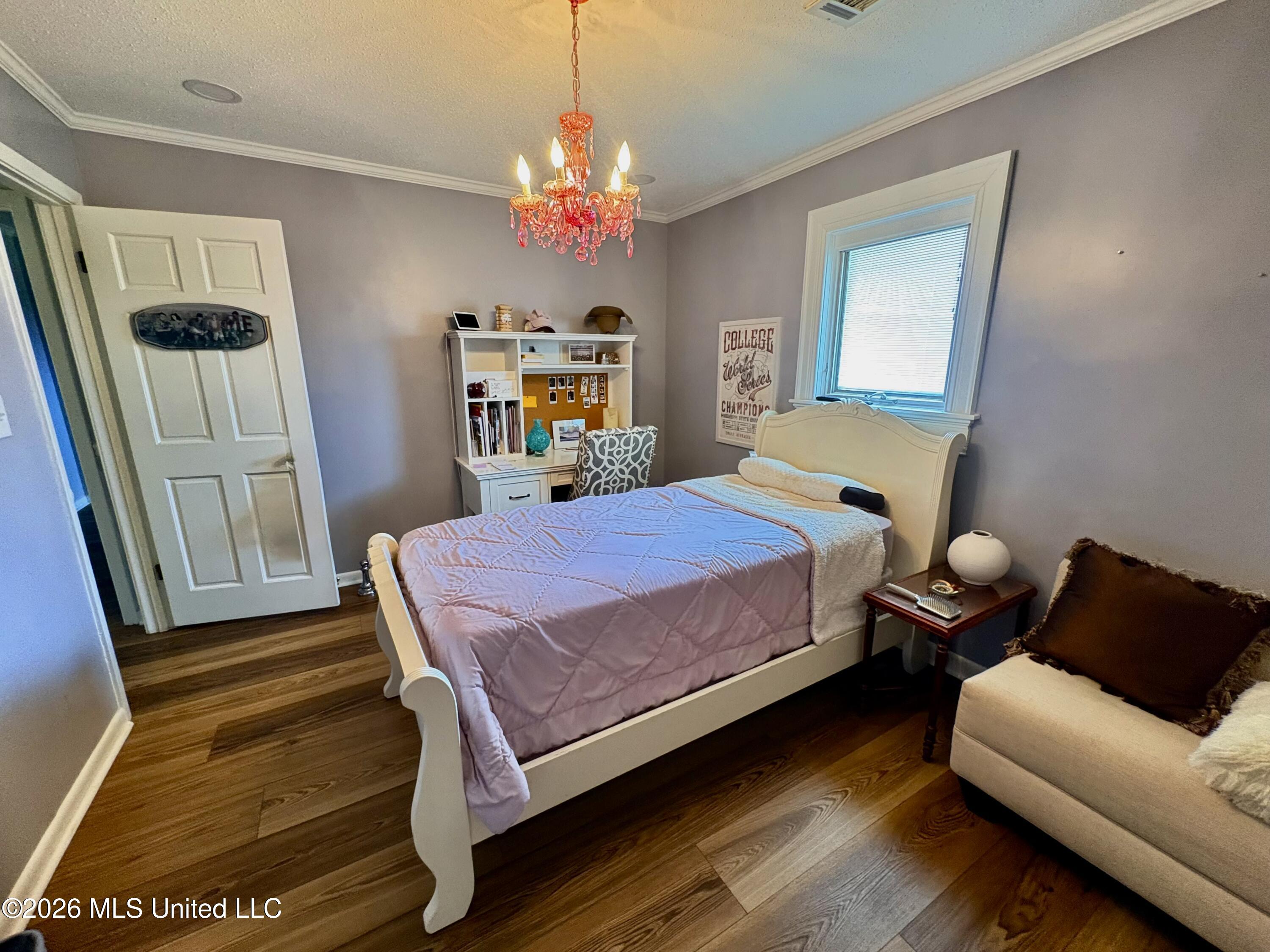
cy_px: 476
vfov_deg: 85.7
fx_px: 514
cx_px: 635
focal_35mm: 14
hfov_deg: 102.1
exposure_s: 1/60
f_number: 2.2
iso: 640
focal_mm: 2.22
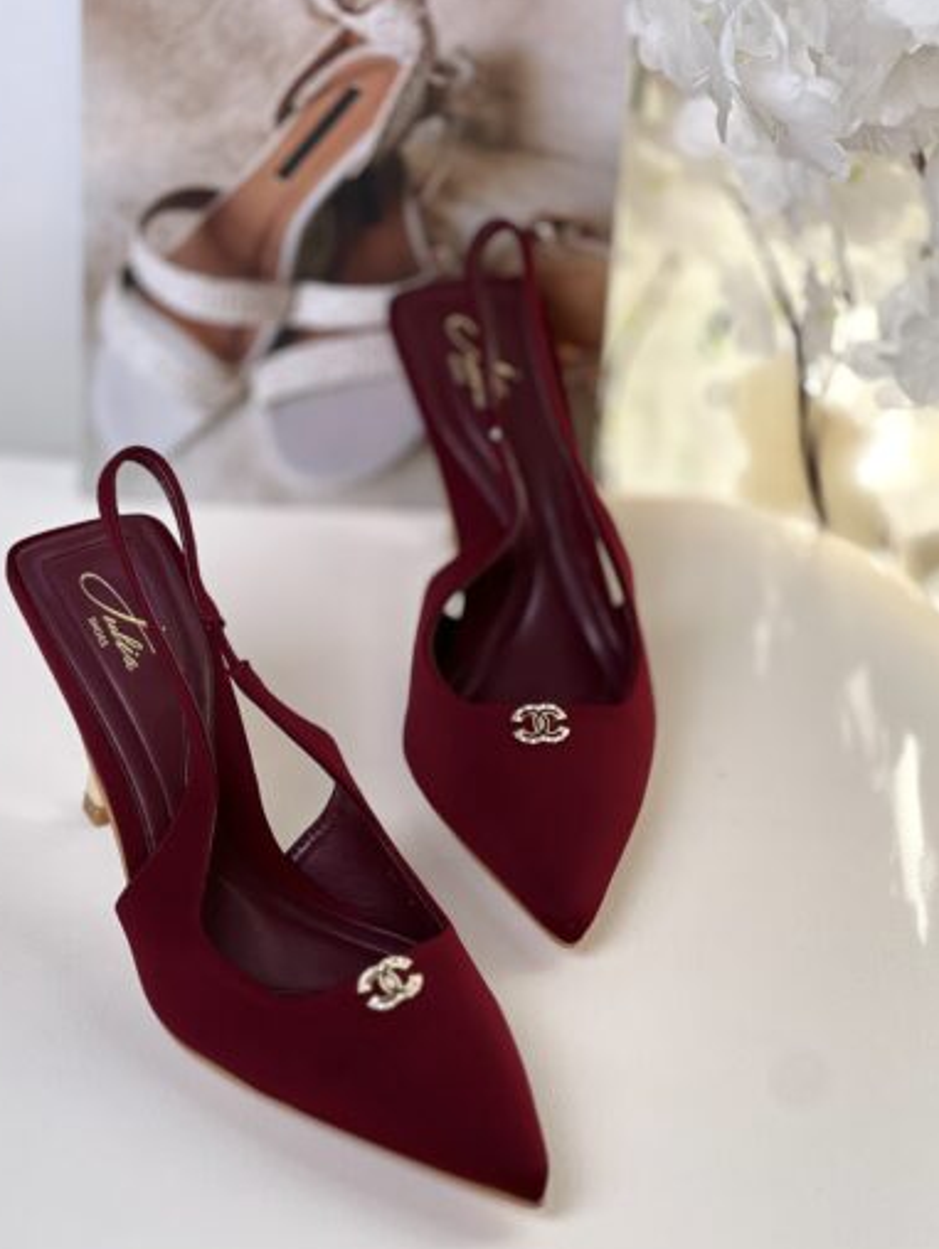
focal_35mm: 87
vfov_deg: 22.5
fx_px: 3143
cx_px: 414
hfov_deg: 17.0
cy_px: 652
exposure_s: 1/121
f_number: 2.8
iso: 40
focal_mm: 9
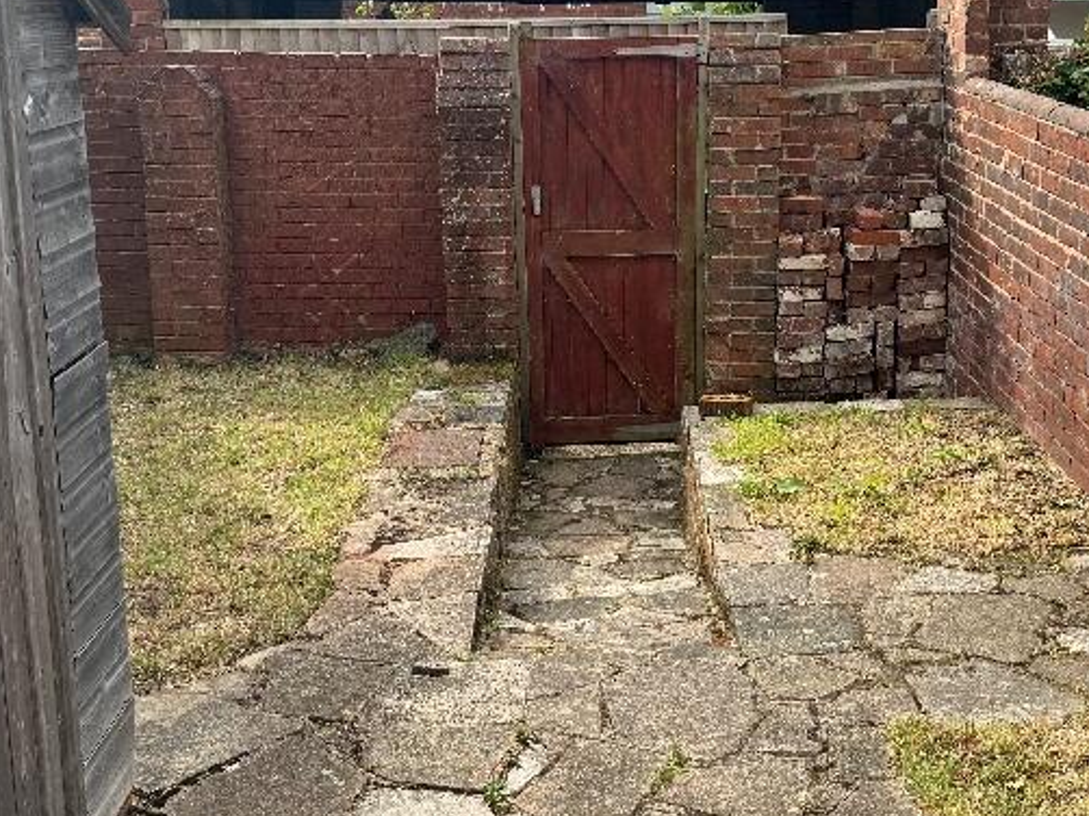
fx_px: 1541
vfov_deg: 29.6
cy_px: 354
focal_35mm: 49
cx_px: 599
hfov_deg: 38.9
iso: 80
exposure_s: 1/1597
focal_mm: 6.76
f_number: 1.78
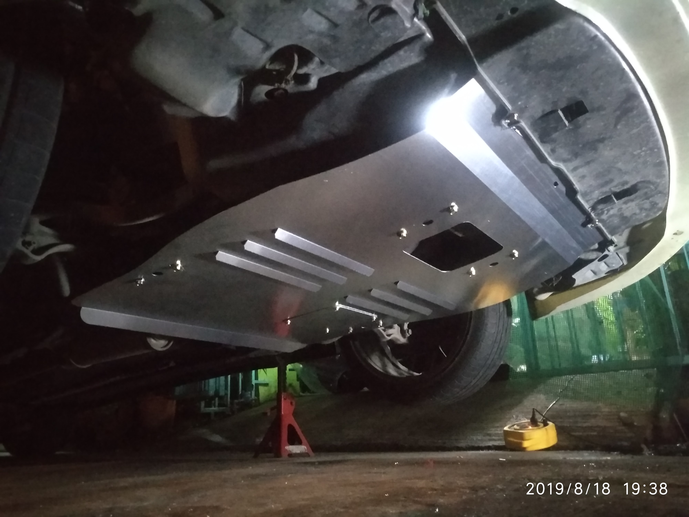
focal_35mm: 22
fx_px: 438
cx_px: 344
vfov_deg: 61.1
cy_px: 258
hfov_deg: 76.4
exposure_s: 1/17
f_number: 2.2
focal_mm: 3.81
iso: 6400
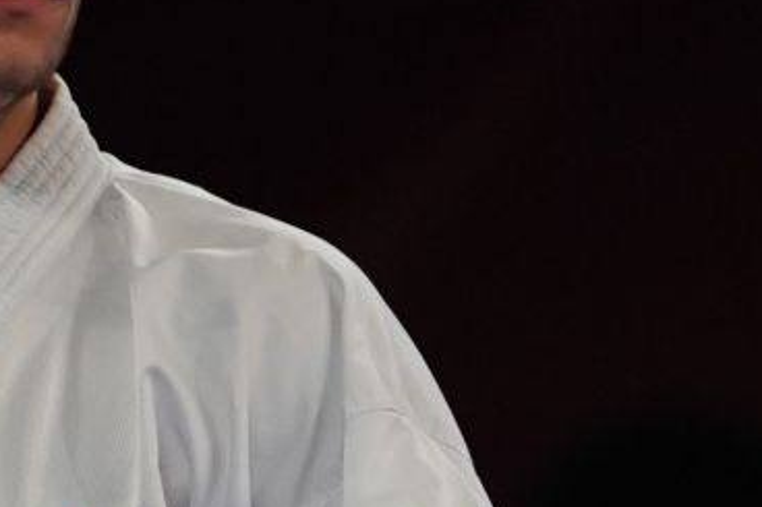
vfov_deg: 1.1
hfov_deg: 1.7
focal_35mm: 1222
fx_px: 25853
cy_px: 286
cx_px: 302
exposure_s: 1/1000
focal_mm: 167
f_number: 2.8
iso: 1000
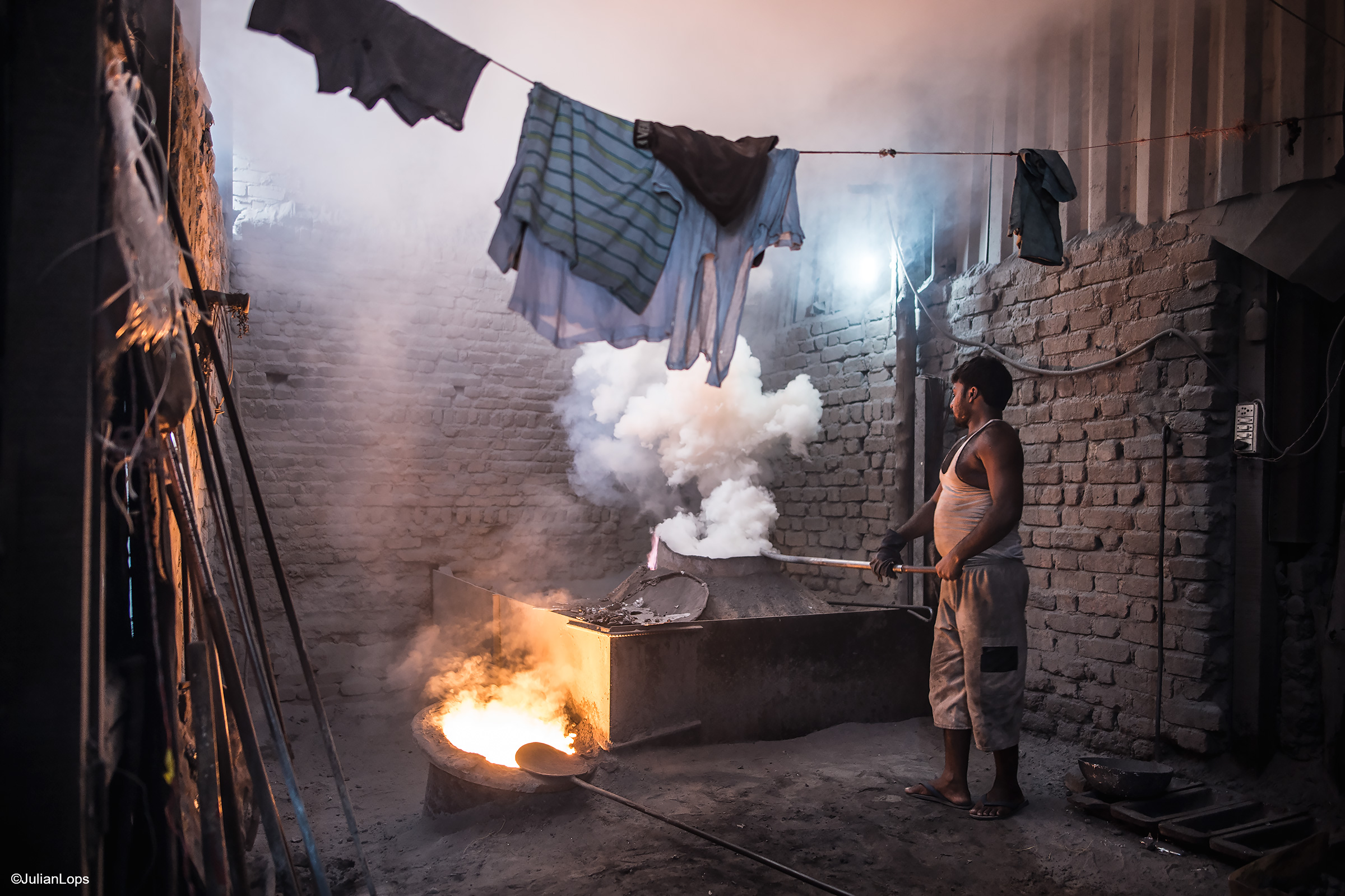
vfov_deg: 53.1
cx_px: 672
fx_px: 896
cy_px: 448
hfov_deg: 73.8
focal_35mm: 24
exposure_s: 1/60
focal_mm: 24
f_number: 2
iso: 800
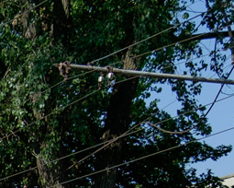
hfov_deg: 10.1
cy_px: 369
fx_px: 1157
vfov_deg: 8.8
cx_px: -321
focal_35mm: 167
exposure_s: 1/500
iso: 200
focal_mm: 24.3
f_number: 5
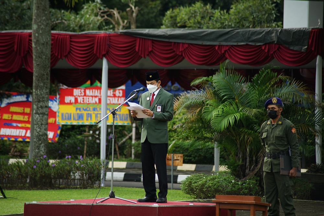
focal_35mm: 259
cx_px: 162
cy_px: 108
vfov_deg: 5.3
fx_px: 2330
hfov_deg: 8.0
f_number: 5.6
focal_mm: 259
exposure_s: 1/250
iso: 125
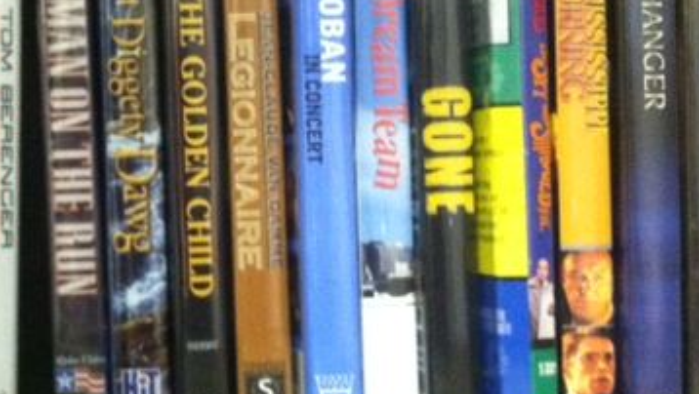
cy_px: 135
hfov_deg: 30.5
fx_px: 1261
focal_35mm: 68
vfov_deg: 17.7
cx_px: 176
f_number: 2.8
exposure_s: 1/15
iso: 640
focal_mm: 3.85
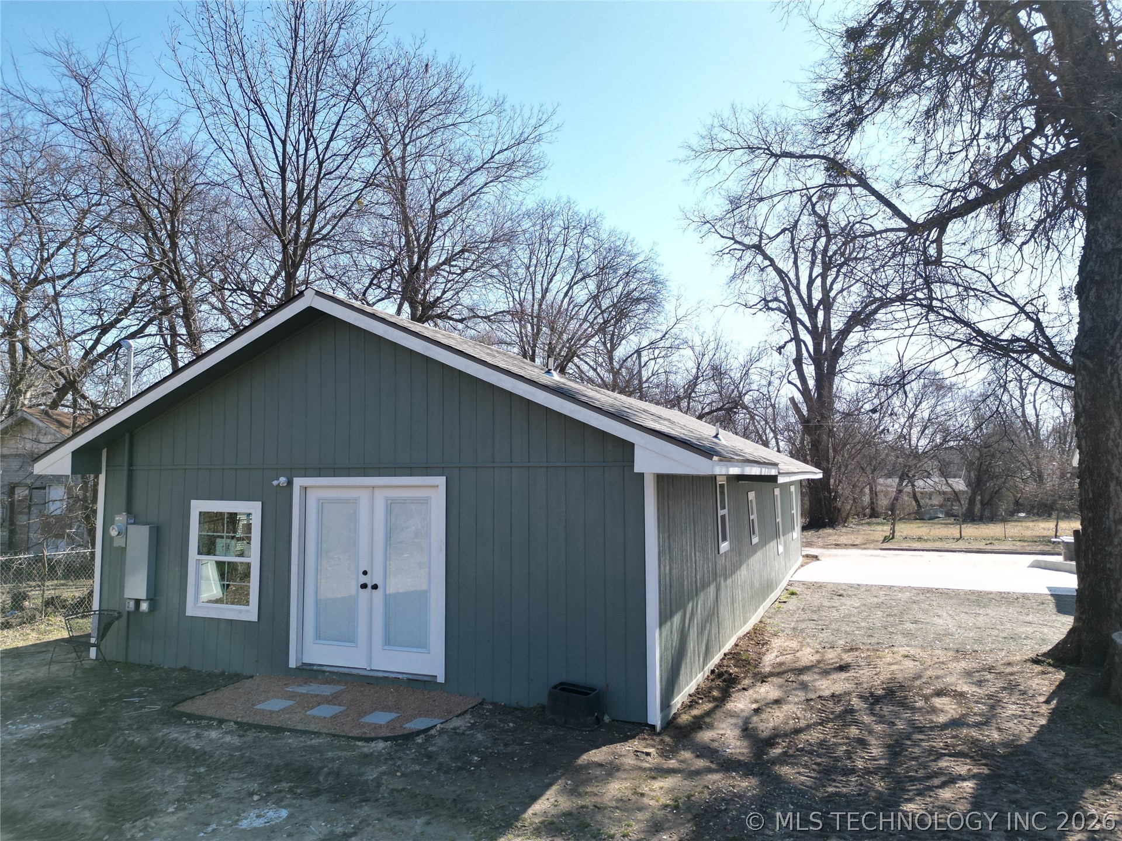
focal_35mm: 24
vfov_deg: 56.8
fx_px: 778
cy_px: 420
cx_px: 561
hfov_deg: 71.6
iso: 120
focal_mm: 6.72
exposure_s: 1/1600
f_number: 1.7
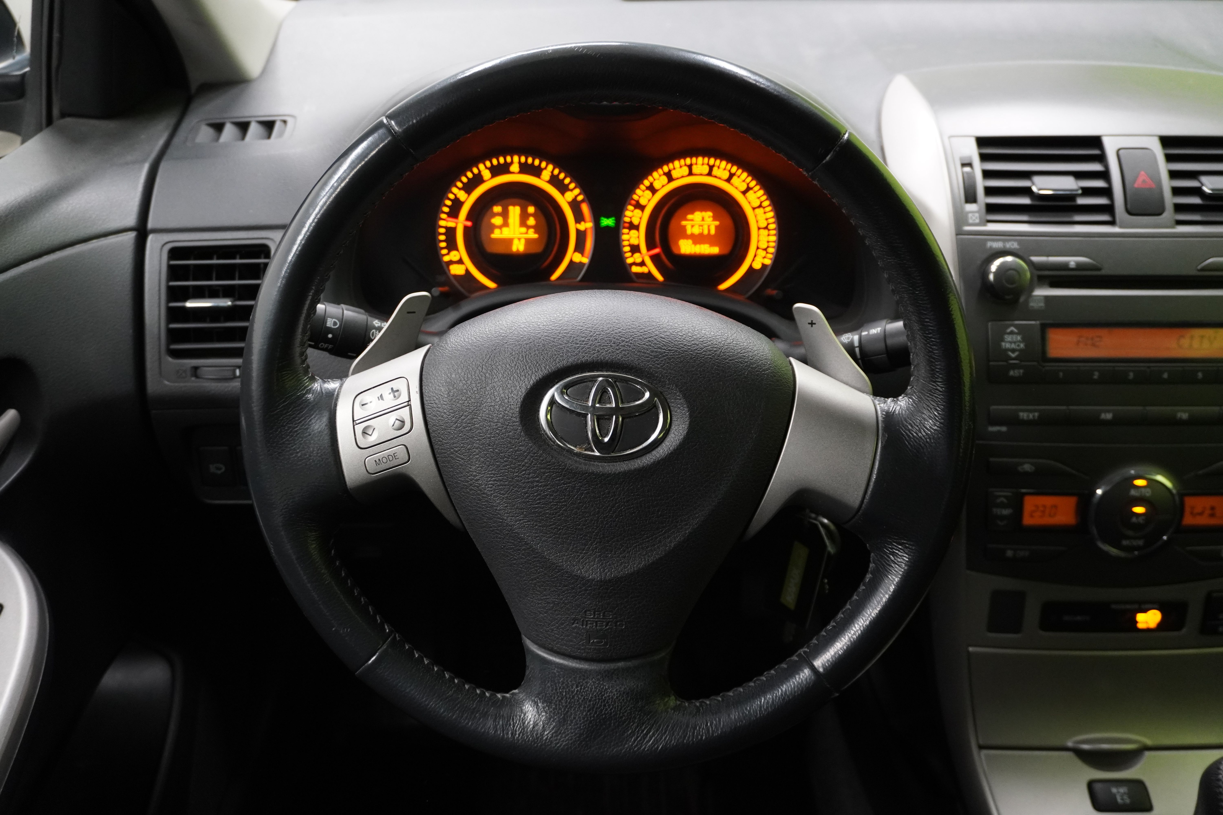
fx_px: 1172
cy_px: 408
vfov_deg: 38.4
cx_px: 612
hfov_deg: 55.1
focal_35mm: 34
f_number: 4
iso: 1600
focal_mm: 23
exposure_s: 1/40
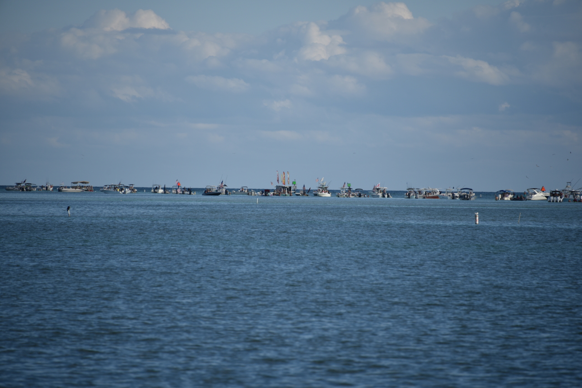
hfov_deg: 6.9
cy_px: 194
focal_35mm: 300
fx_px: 4851
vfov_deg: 4.6
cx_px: 291
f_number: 6.3
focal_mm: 300
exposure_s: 1/640
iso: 100
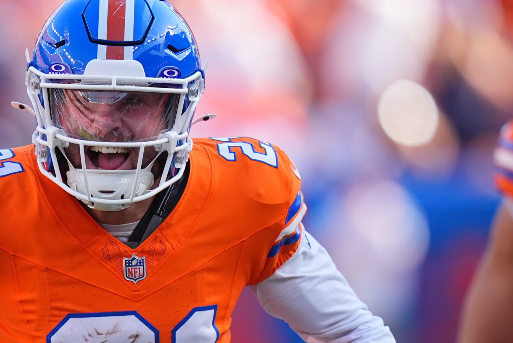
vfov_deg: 1.2
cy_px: 286
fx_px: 16656
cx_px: 44
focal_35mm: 1168
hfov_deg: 1.8
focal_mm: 400
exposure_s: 1/1600
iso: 400
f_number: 3.2
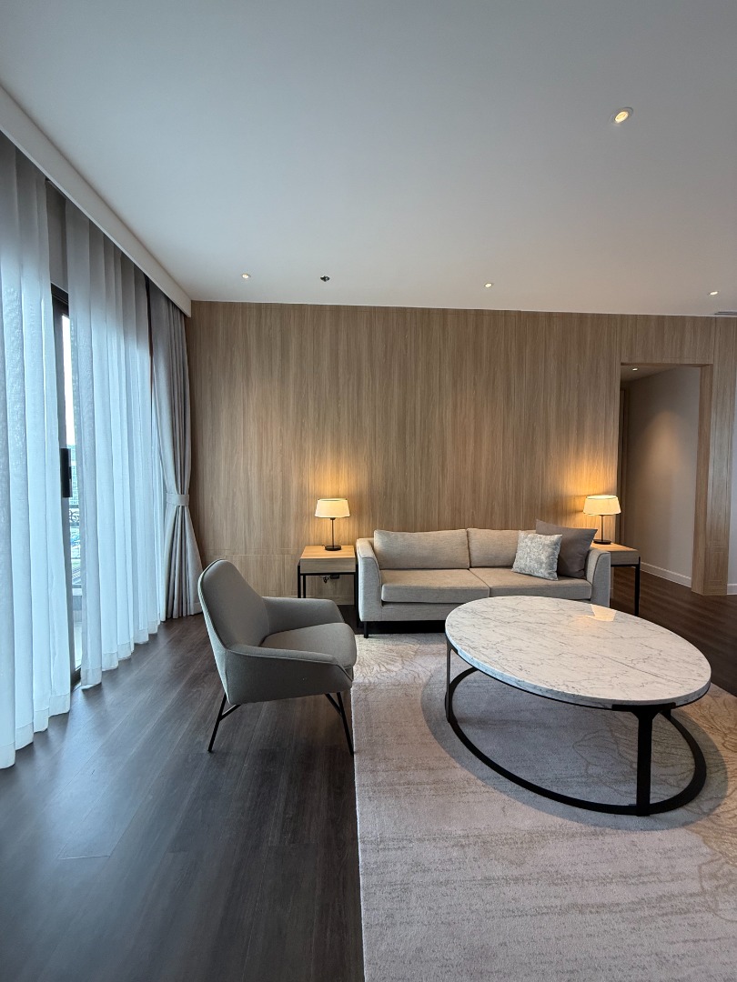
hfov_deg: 85.7
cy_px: 491
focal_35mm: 14
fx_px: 397
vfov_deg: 102.1
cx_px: 368
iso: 250
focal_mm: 2.22
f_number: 2.2
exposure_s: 1/99
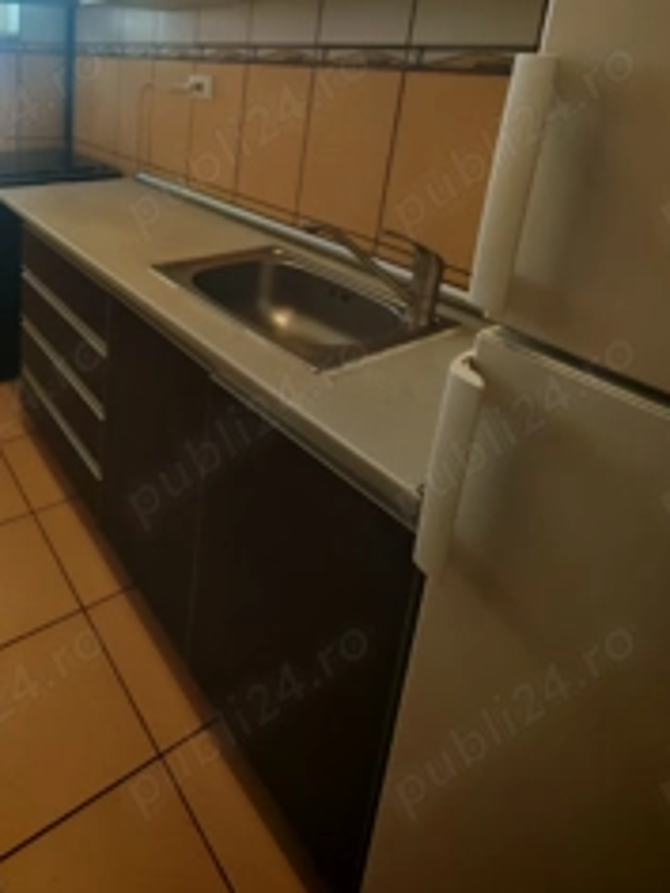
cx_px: 114
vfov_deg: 70.1
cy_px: 201
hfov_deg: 55.7
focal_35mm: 22
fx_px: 568
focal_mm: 1.82
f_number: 2
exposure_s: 1/50
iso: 200
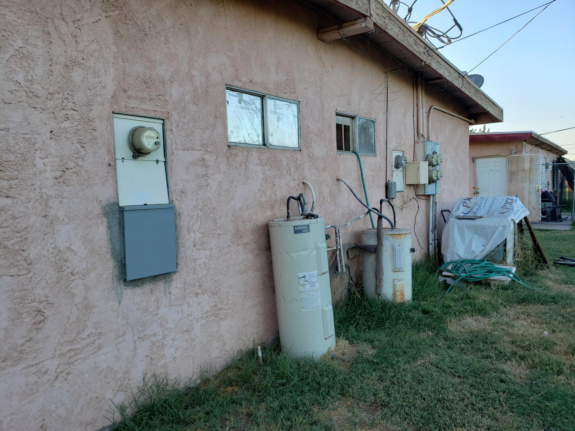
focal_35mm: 26
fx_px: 432
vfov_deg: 53.1
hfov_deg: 67.3
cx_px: 288
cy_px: 216
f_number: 2.4
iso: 50
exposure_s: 1/266
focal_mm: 4.3
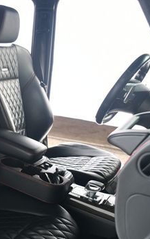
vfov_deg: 36.2
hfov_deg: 22.1
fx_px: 366
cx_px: -7
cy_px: 135
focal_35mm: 56
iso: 100
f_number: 3.5
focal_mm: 20
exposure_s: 1/160
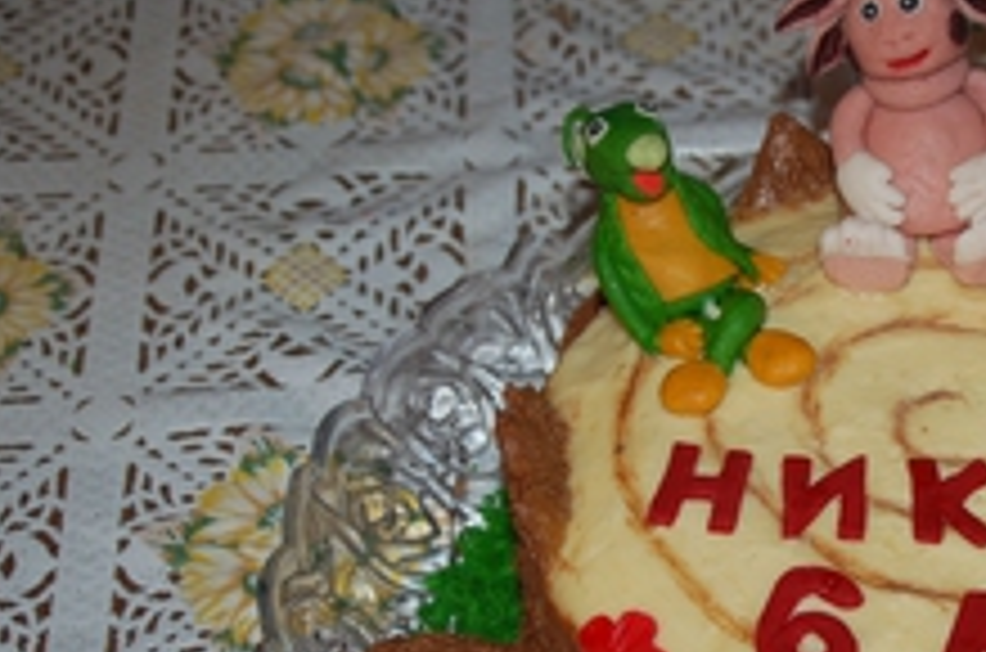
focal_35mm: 105
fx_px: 2870
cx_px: 882
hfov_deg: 19.2
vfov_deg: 12.9
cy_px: 551
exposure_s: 1/60
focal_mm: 34
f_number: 3.8
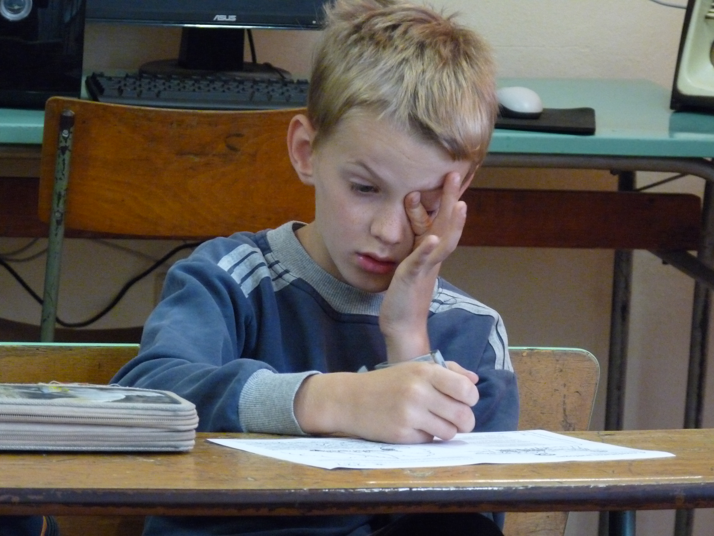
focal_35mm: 180
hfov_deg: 11.0
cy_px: 268
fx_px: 3713
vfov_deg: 8.2
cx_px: 357
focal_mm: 32
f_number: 3.7
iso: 800
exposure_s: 1/60
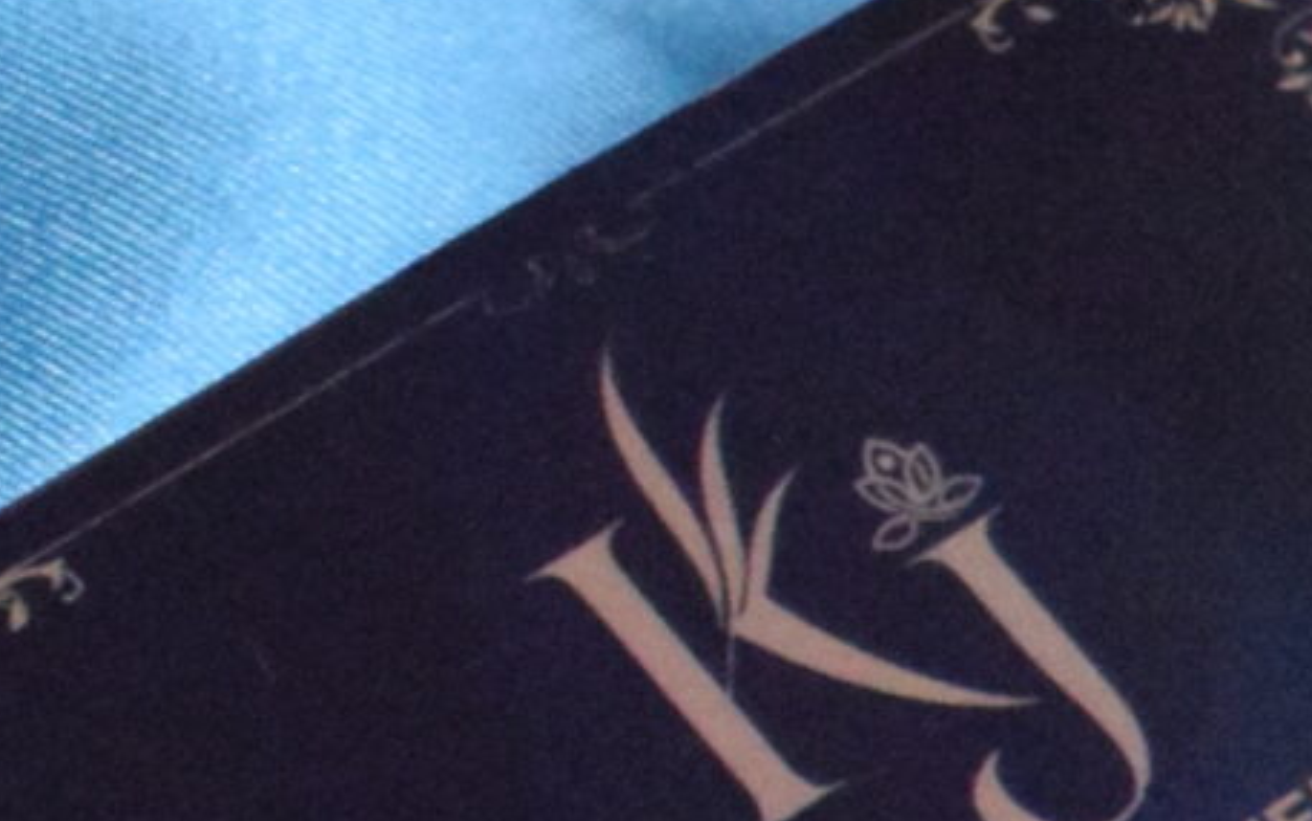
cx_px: 3537
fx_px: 9801
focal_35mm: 274
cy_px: 1098
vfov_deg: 4.8
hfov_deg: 7.1
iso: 8000
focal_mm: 32
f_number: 11
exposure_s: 1/60
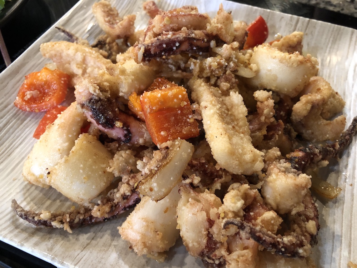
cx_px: 178
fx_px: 289
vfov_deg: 49.7
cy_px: 134
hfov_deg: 63.4
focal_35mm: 28
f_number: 1.8
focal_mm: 3.99
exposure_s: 1/11
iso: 100
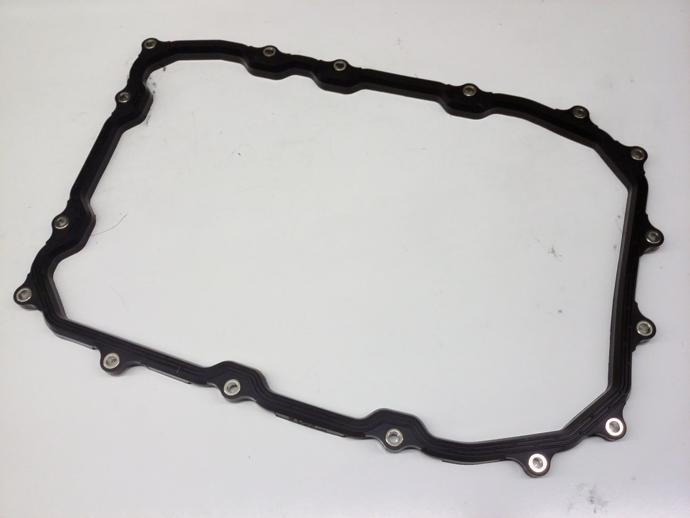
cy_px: 259
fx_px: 638
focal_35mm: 32
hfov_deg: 56.8
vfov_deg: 44.2
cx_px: 345
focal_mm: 3.4
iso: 160
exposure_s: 1/20
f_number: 2.4
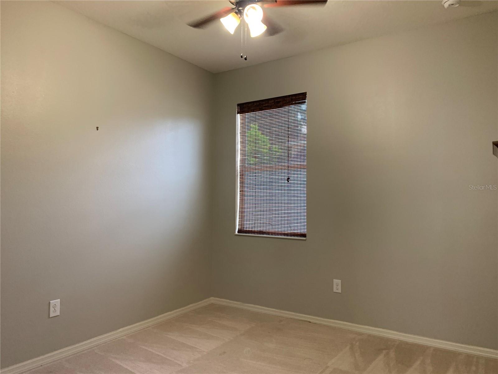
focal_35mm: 26
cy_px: 187
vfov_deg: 53.1
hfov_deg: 67.3
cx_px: 249
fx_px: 374
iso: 125
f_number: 1.8
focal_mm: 4.25
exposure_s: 1/60
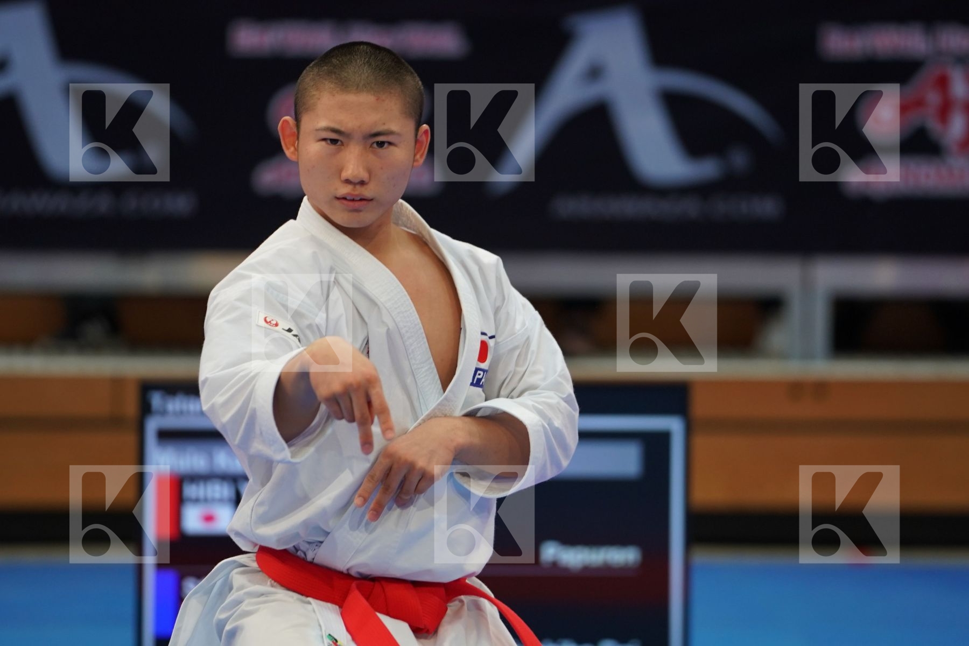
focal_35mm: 300
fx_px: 8074
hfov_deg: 6.9
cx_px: 484
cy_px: 323
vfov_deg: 4.6
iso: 640
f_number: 2.8
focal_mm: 200
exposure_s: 1/400
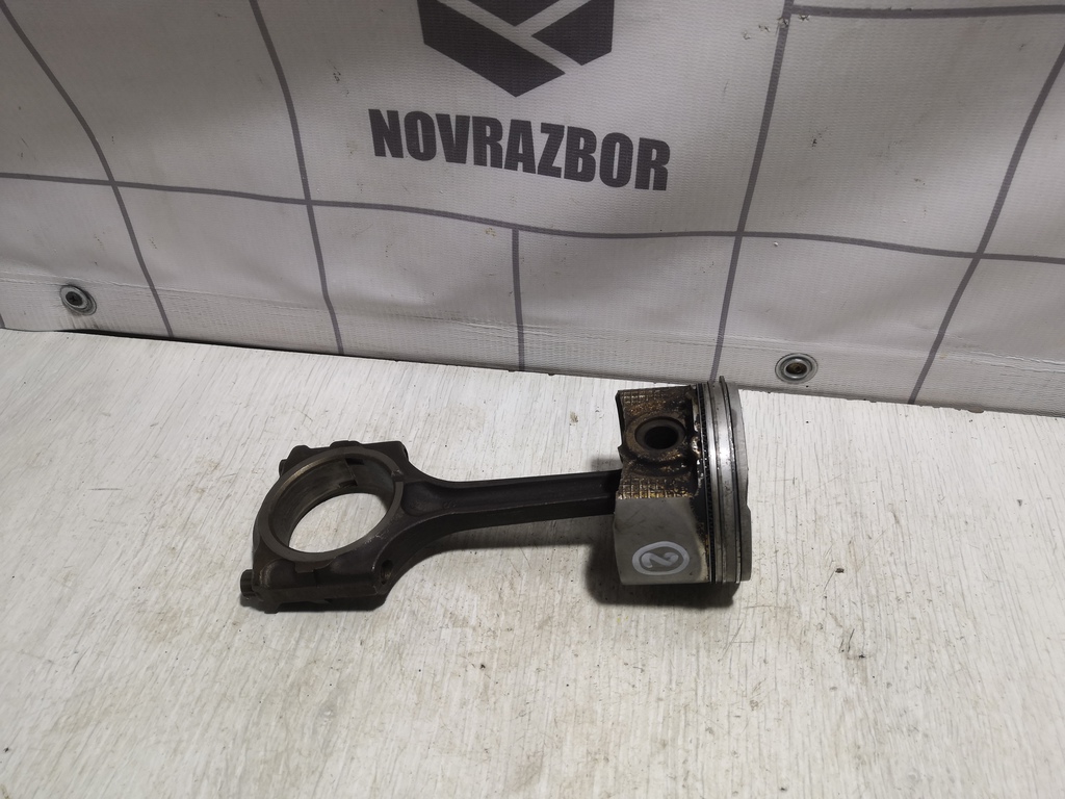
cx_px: 532
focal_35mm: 27
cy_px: 400
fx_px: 831
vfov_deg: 51.4
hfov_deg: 65.3
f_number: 1.8
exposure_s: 1/100
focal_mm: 3.95
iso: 80
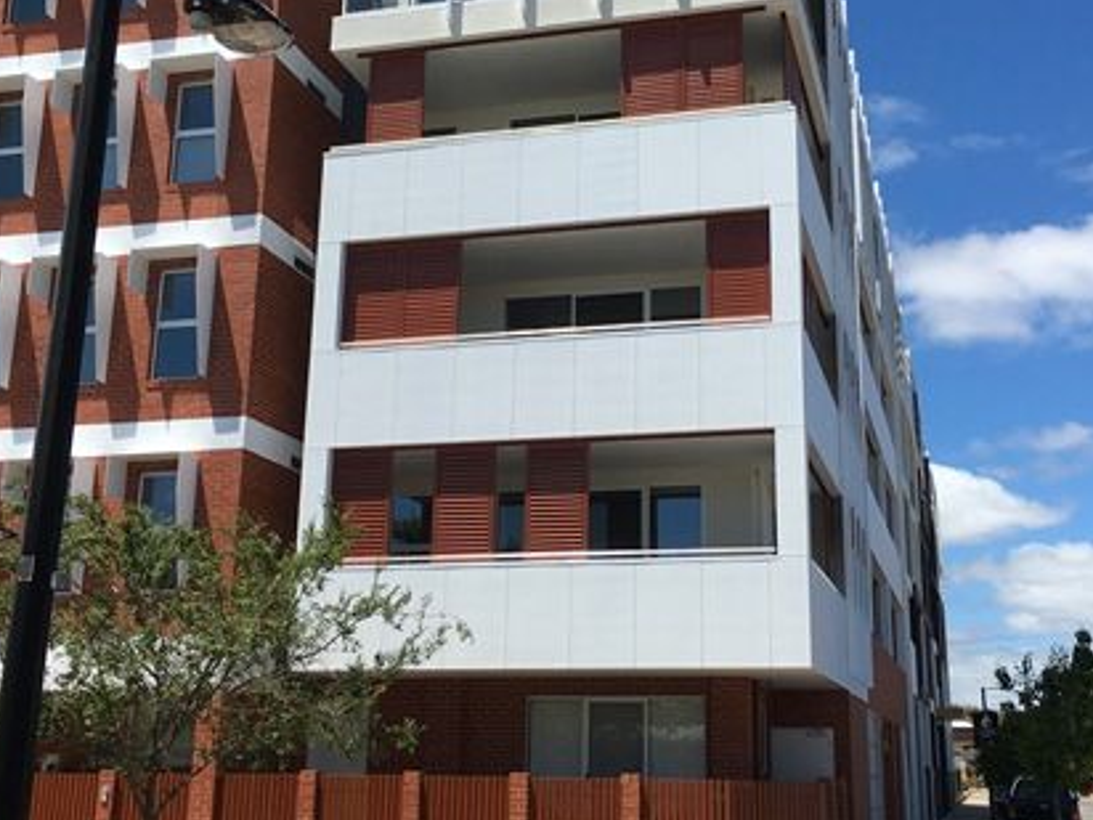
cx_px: 594
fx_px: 1421
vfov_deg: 32.1
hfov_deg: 42.0
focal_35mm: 45
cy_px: 358
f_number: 2.2
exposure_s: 1/2079
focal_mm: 4.15
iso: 25
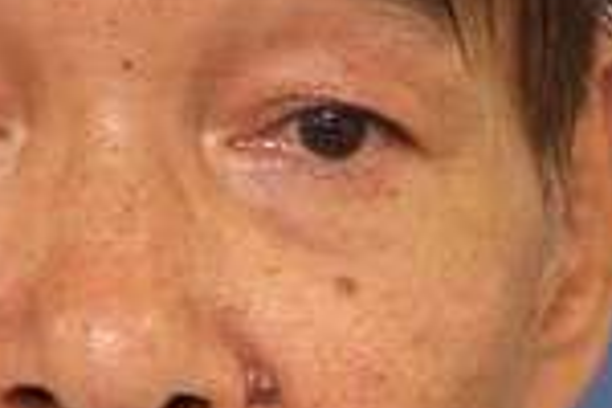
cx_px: 53
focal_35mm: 1293
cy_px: 408
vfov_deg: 1.1
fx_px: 21979
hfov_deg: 1.6
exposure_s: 1/125
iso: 400
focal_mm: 180
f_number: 2.8
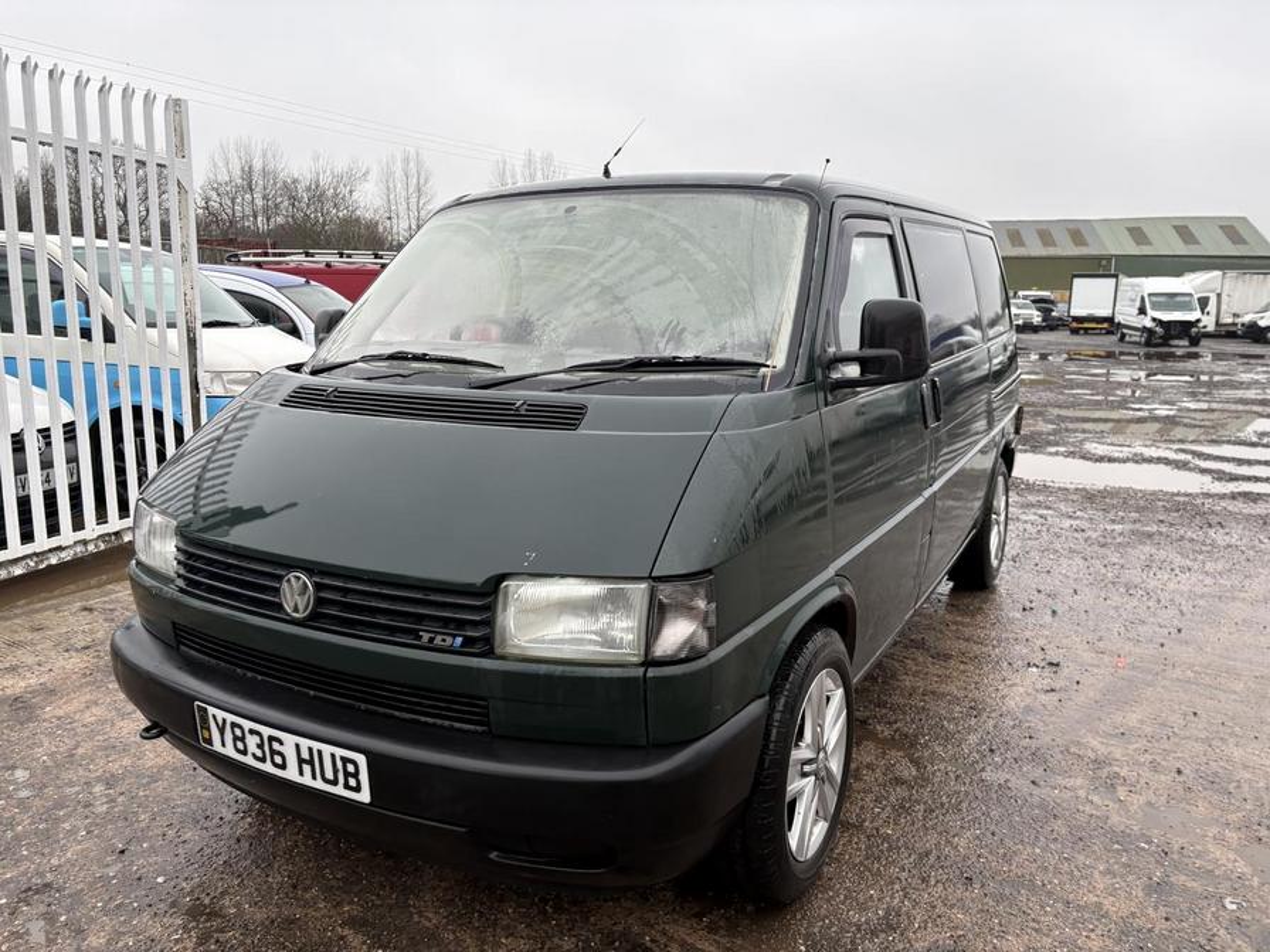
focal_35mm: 26
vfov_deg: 53.1
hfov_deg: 67.3
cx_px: 635
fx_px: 954
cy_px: 476
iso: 100
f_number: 1.6
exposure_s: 1/122
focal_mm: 5.96
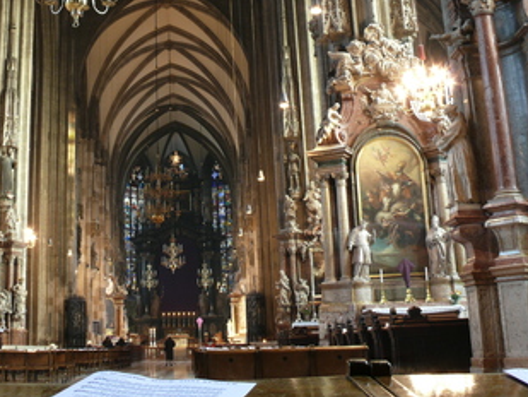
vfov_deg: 28.2
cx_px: 169
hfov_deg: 37.0
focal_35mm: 51
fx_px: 778
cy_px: 110
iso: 100
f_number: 6.3
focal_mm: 7.4
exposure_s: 2.5
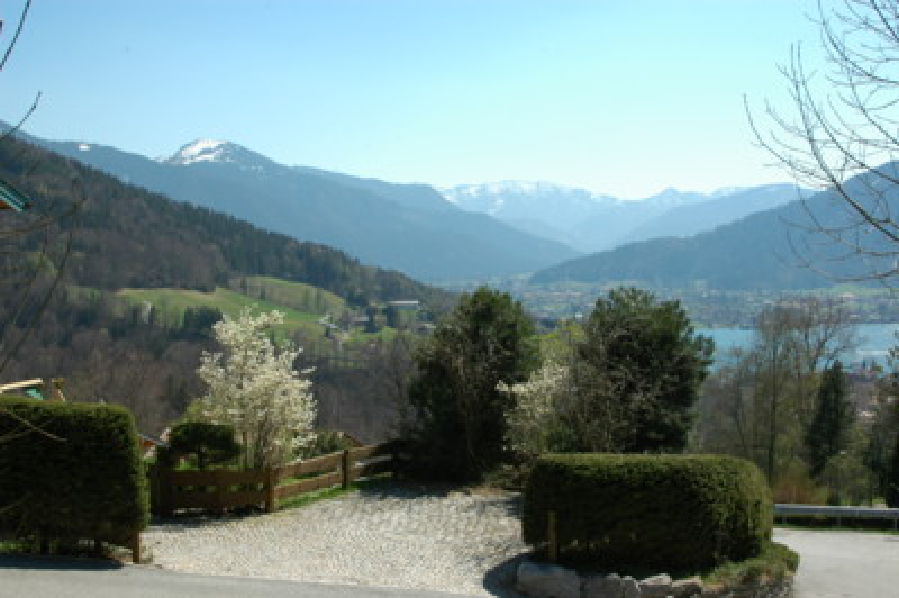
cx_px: 450
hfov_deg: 46.4
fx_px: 1048
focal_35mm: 42
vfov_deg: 31.8
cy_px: 299
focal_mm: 28
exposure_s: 1/200
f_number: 13
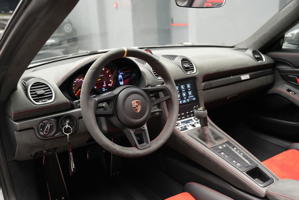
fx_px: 291
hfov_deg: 54.4
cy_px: 100
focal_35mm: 35
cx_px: 150
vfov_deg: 37.9
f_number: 4
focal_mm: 35
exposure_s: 1/40
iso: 6400
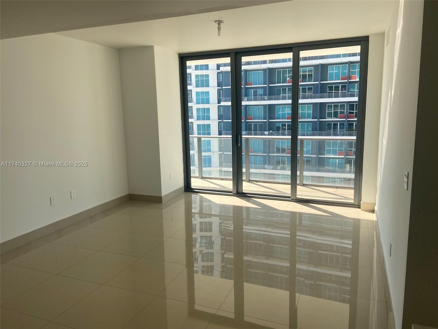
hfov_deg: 67.3
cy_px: 164
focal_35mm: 26
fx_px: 329
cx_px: 219
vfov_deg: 53.1
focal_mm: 4.25
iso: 32
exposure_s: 1/454
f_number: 1.8
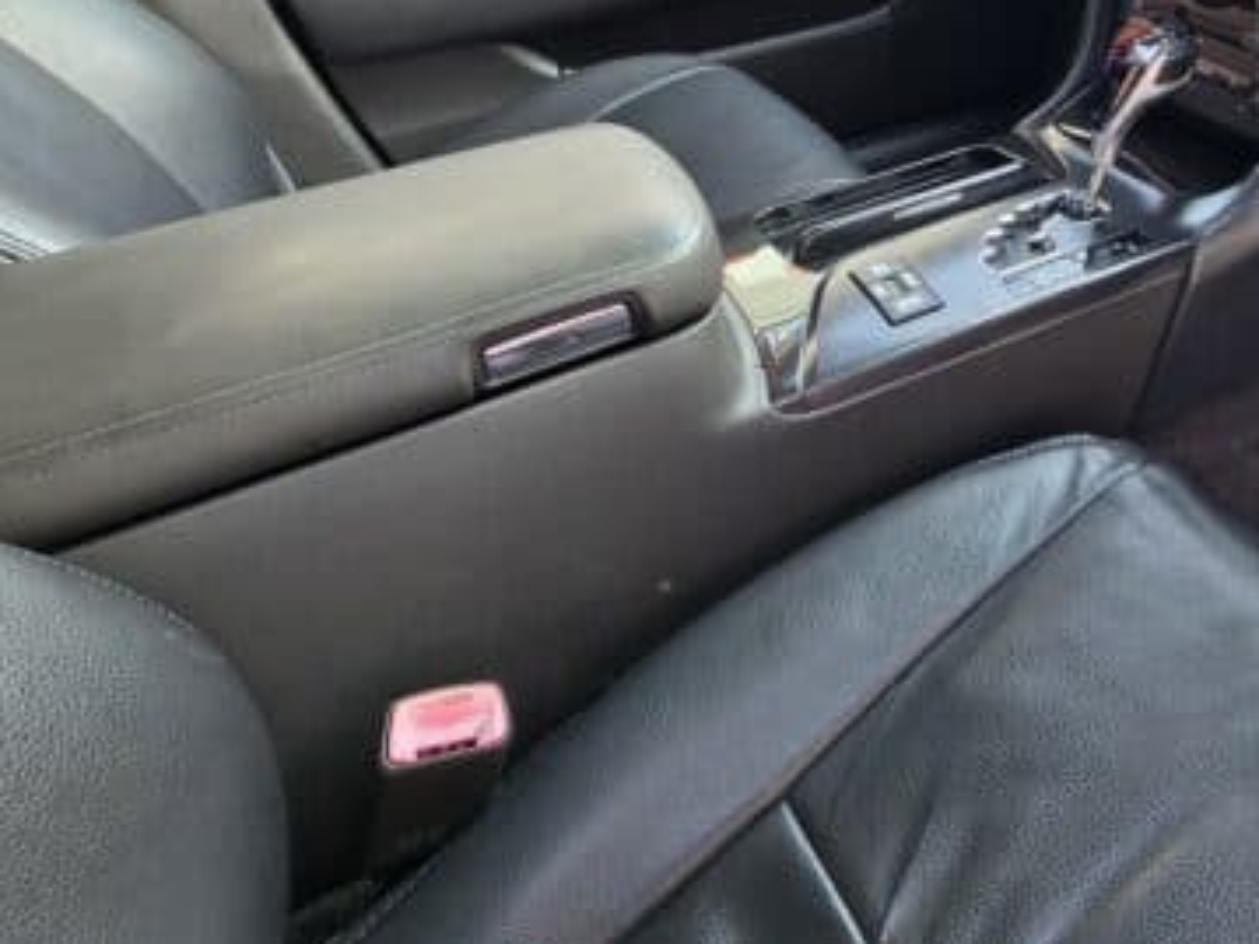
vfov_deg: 43.7
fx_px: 1054
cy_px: 81
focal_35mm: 29
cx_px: 1119
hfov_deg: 54.3
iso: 125
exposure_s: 1/50
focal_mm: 2.2
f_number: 2.2
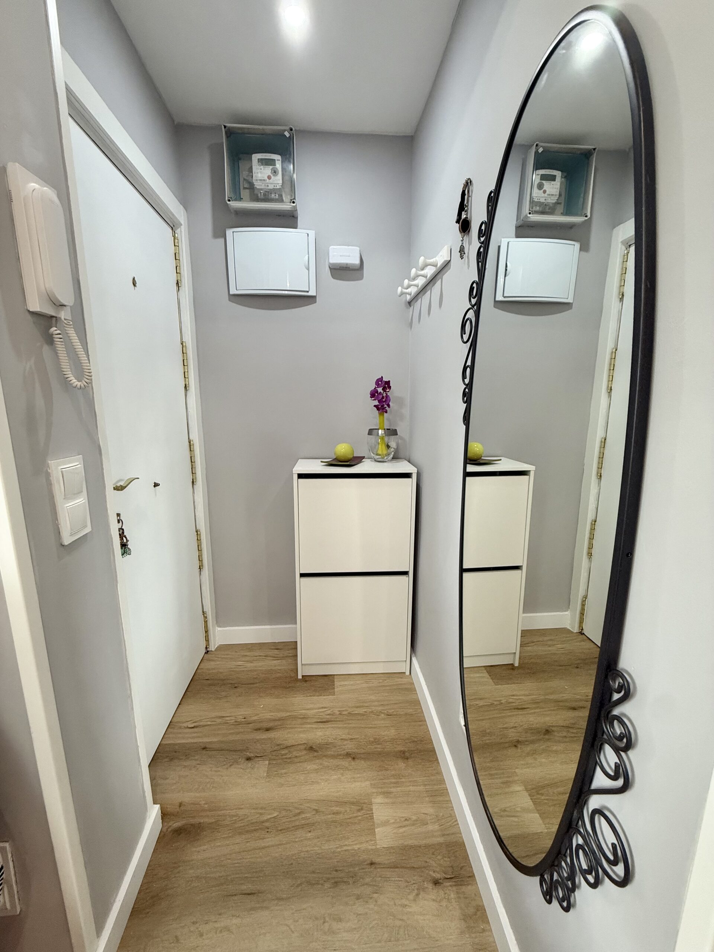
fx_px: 385
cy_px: 476
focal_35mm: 14
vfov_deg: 102.1
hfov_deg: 85.7
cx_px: 357
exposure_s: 1/99
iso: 200
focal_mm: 2.22
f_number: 2.2
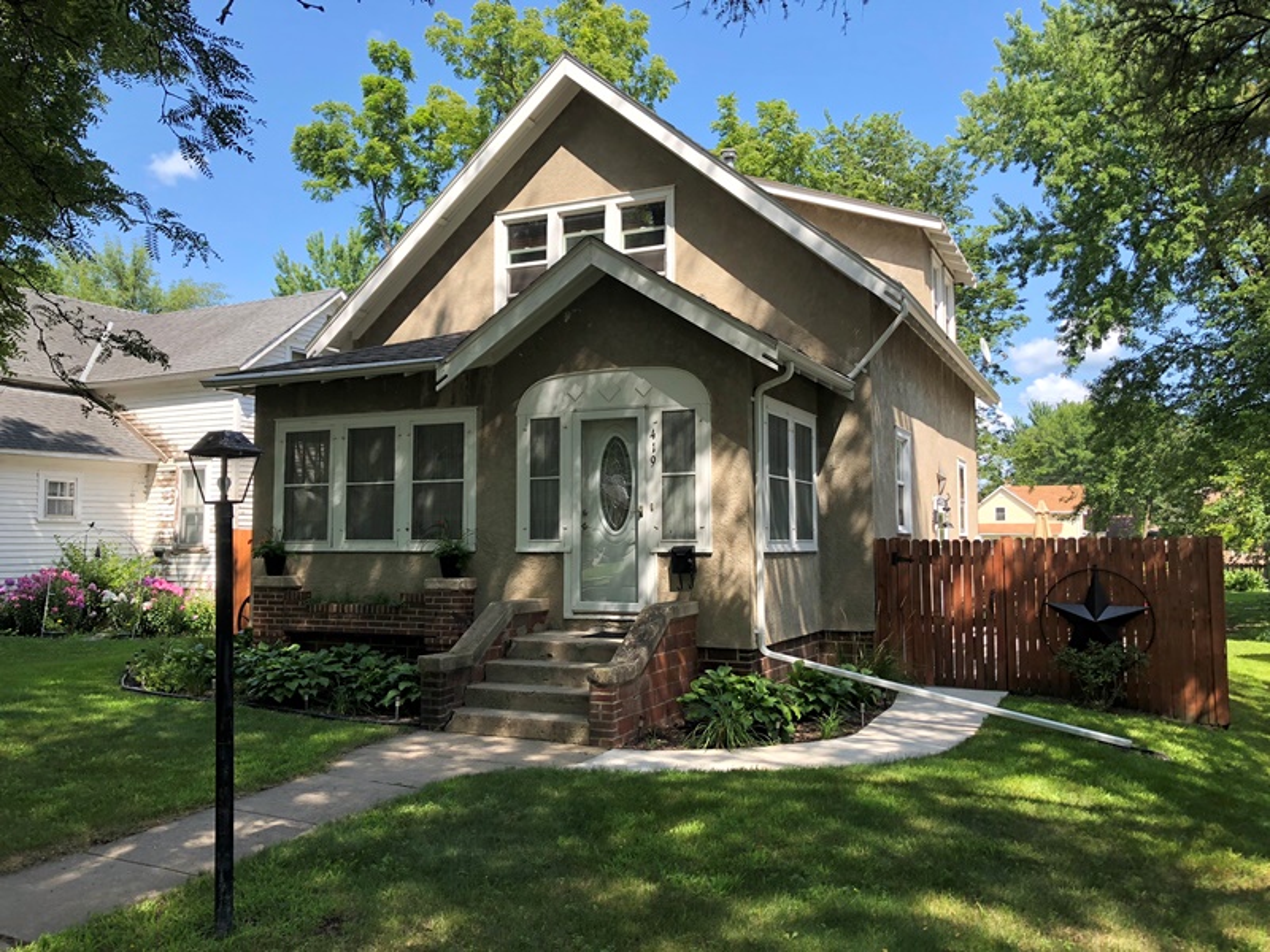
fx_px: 1027
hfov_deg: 63.4
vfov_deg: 49.7
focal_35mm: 28
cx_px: 635
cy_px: 476
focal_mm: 3.99
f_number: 1.8
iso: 20
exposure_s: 1/631
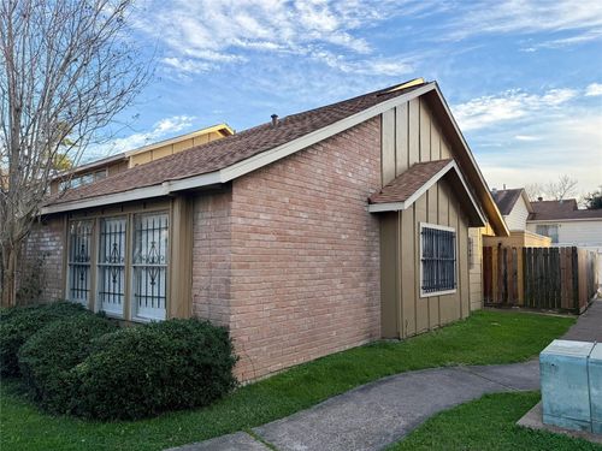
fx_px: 417
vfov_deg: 56.8
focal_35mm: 24
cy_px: 226
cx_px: 301
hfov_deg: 71.6
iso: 80
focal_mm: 6.76
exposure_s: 1/1018
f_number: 1.78
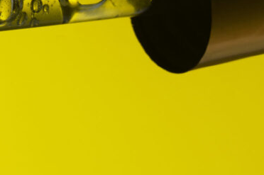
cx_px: -23
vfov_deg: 2.5
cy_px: -82
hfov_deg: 3.8
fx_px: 3967
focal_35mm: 542
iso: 100
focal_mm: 105
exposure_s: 1/125
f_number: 14
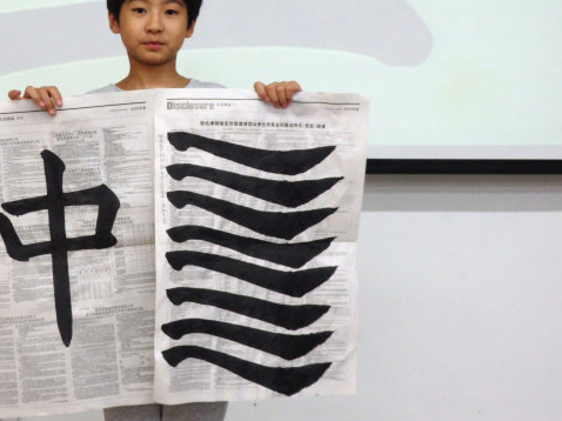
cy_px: 130
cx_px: 186
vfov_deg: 22.4
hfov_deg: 29.6
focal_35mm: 65
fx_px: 1055
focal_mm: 8
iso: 400
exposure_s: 1/80
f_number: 3.8
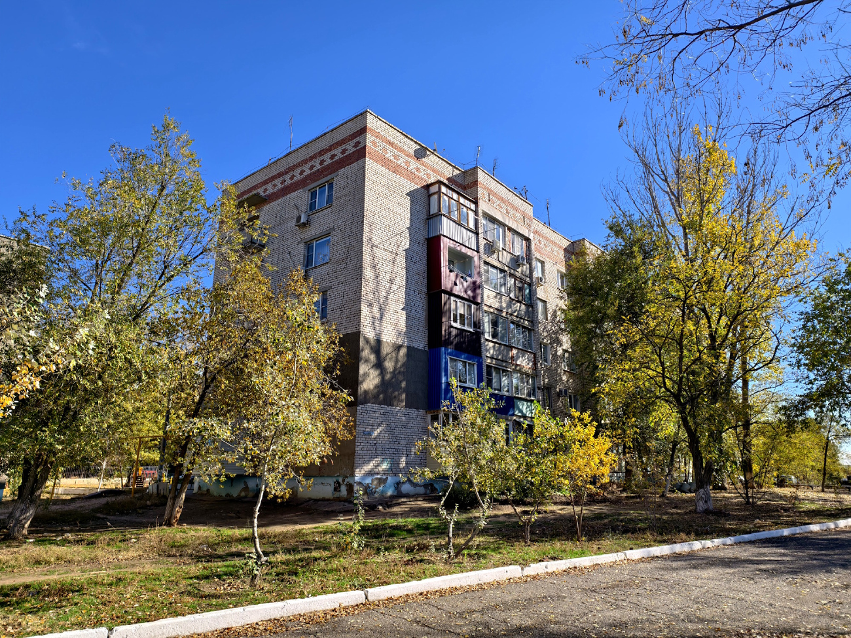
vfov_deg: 58.9
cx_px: 426
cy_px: 319
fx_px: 565
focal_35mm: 23
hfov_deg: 73.9
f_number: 1.57
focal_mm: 6.54
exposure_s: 1/2475
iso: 72
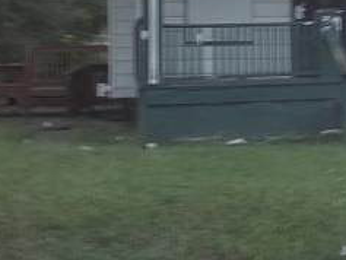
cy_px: 28
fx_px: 890
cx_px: 387
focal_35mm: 89
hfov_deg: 20.9
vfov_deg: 16.4
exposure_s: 1/10
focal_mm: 5.9
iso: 160
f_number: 3.3
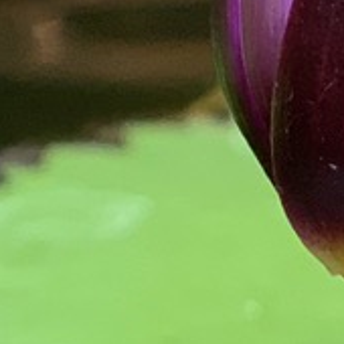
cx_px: -101
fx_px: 3890
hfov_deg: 5.0
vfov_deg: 5.0
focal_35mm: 346
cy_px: -196
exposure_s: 1/122
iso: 100
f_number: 2.4
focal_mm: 6
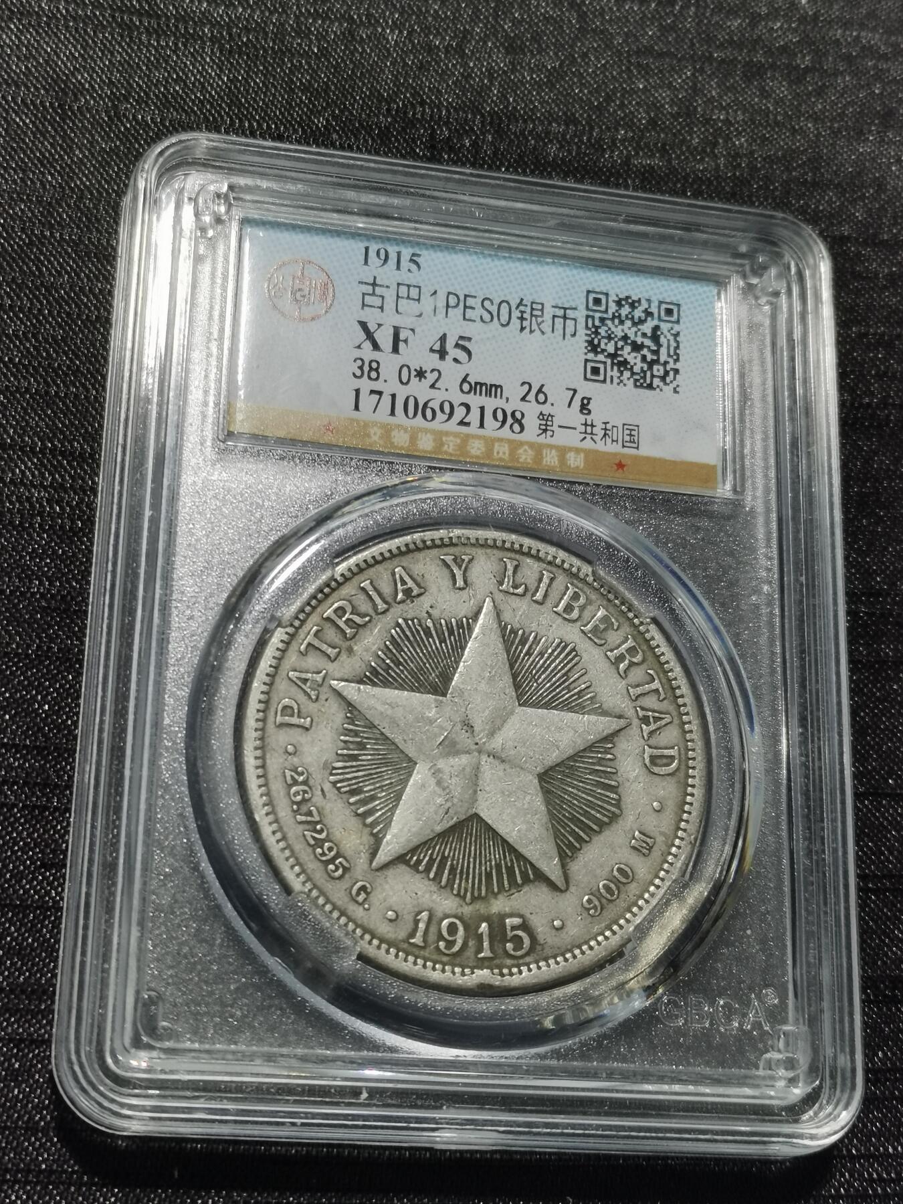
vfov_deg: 34.9
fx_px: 1913
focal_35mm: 55
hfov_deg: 26.6
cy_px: 602
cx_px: 452
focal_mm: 5.58
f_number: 1.8
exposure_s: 1/100
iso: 64
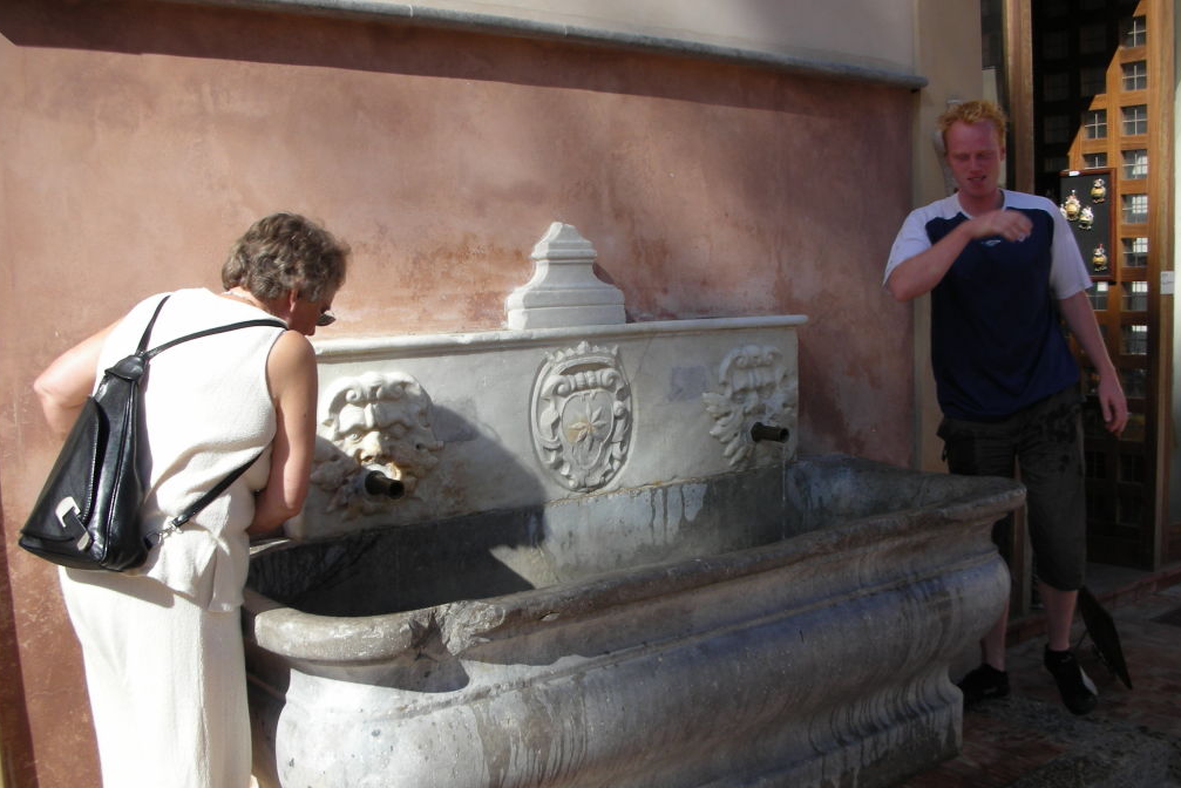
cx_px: 588
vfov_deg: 36.0
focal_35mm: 37
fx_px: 1214
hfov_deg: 51.9
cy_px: 413
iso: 50
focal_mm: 5.8
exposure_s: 1/78.1
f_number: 8.5
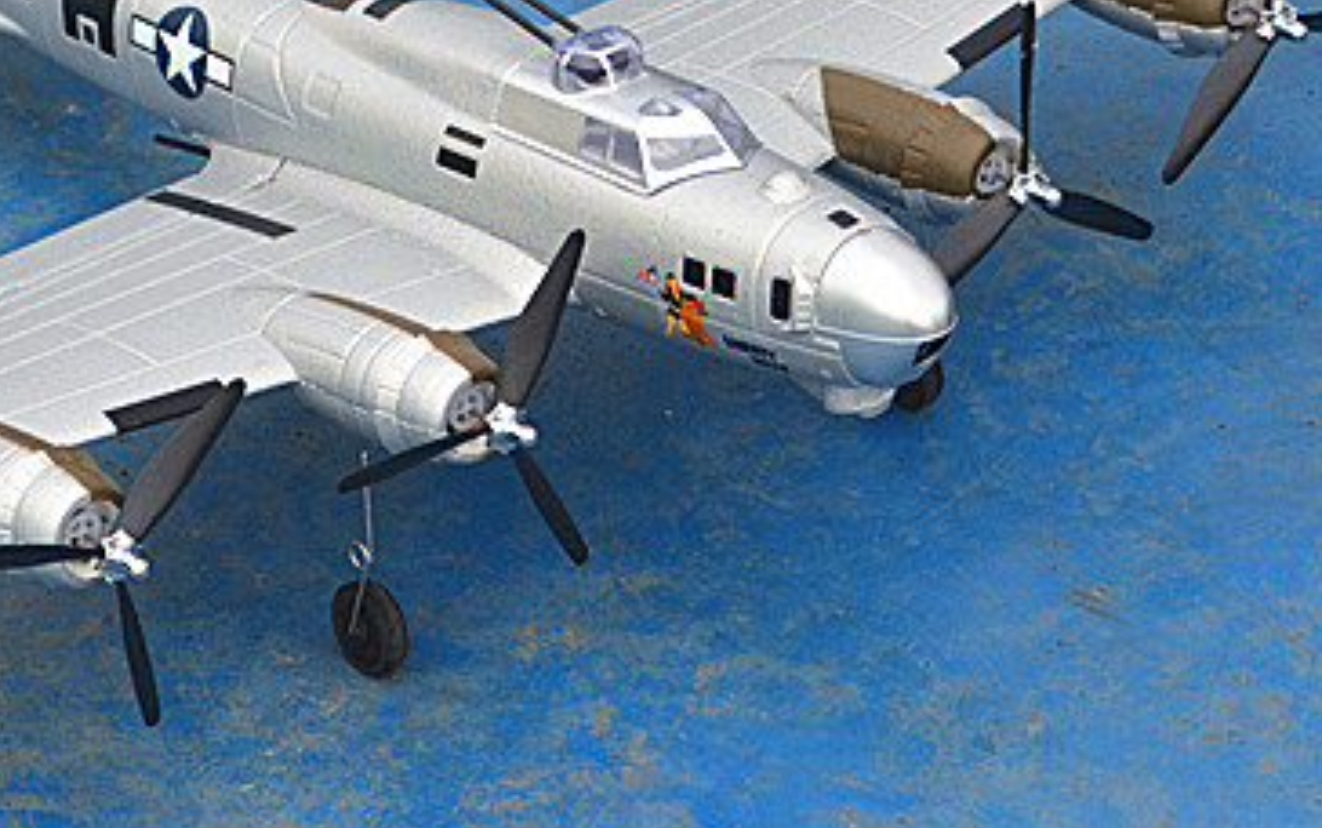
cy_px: 107
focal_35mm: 221
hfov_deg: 9.5
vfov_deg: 5.9
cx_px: 334
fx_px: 7967
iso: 500
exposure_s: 1/250
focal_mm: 66
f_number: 5.3
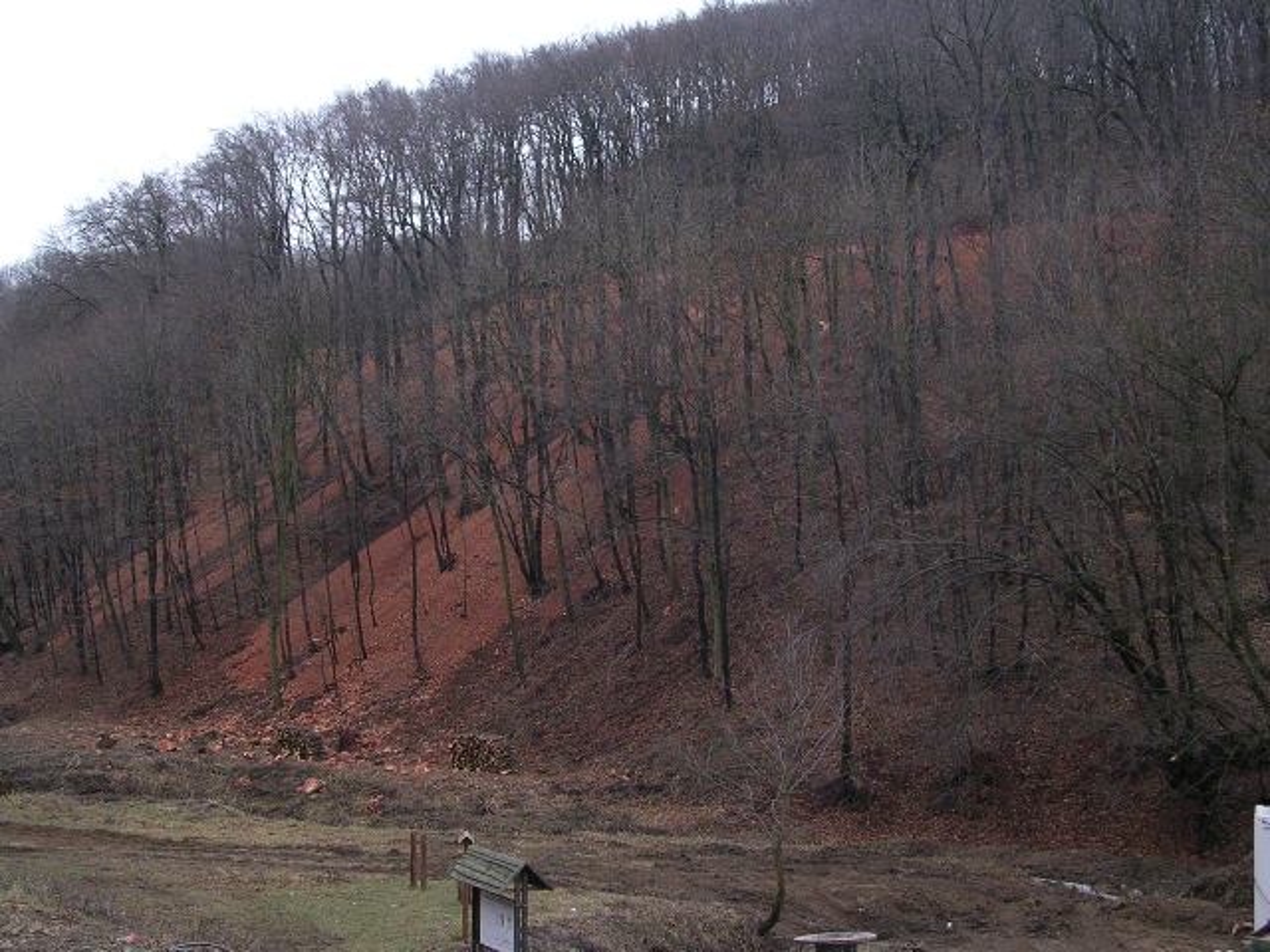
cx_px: 635
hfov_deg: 41.2
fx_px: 1688
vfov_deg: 31.5
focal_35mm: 46
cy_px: 476
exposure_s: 1/60.1
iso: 123
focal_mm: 7.1
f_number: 3
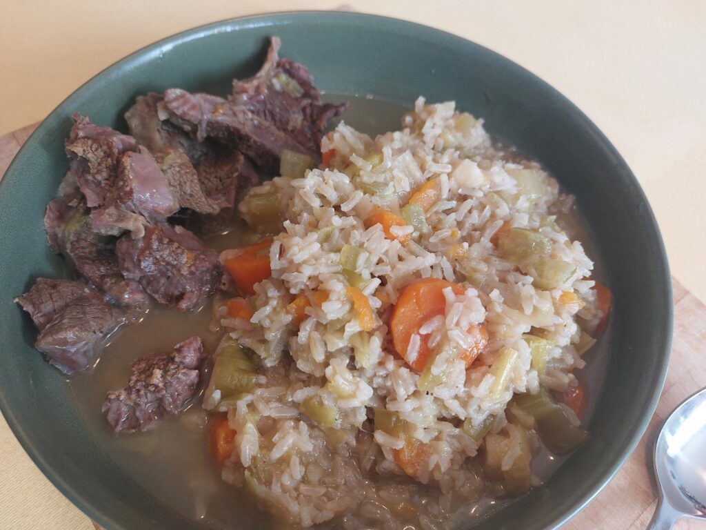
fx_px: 510
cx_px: 353
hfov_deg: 69.4
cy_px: 265
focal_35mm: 25
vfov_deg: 54.9
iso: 250
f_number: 1.8
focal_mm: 5.23
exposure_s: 1/50
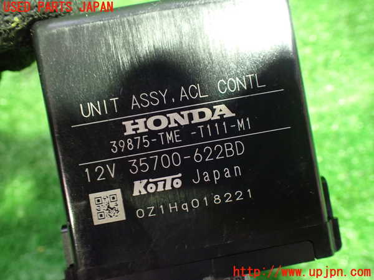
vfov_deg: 46.8
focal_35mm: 30
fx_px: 324
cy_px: 140
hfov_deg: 60.0
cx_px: 187
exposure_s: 1/30
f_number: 2.3
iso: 1250
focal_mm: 5.4
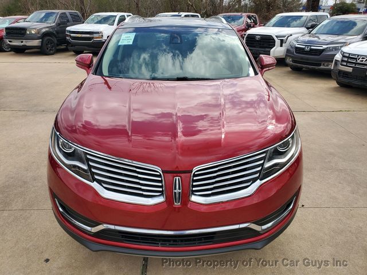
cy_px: 138
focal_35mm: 26
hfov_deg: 67.3
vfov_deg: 53.1
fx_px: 276
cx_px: 184
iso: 50
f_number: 2.4
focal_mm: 4.3
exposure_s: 1/912
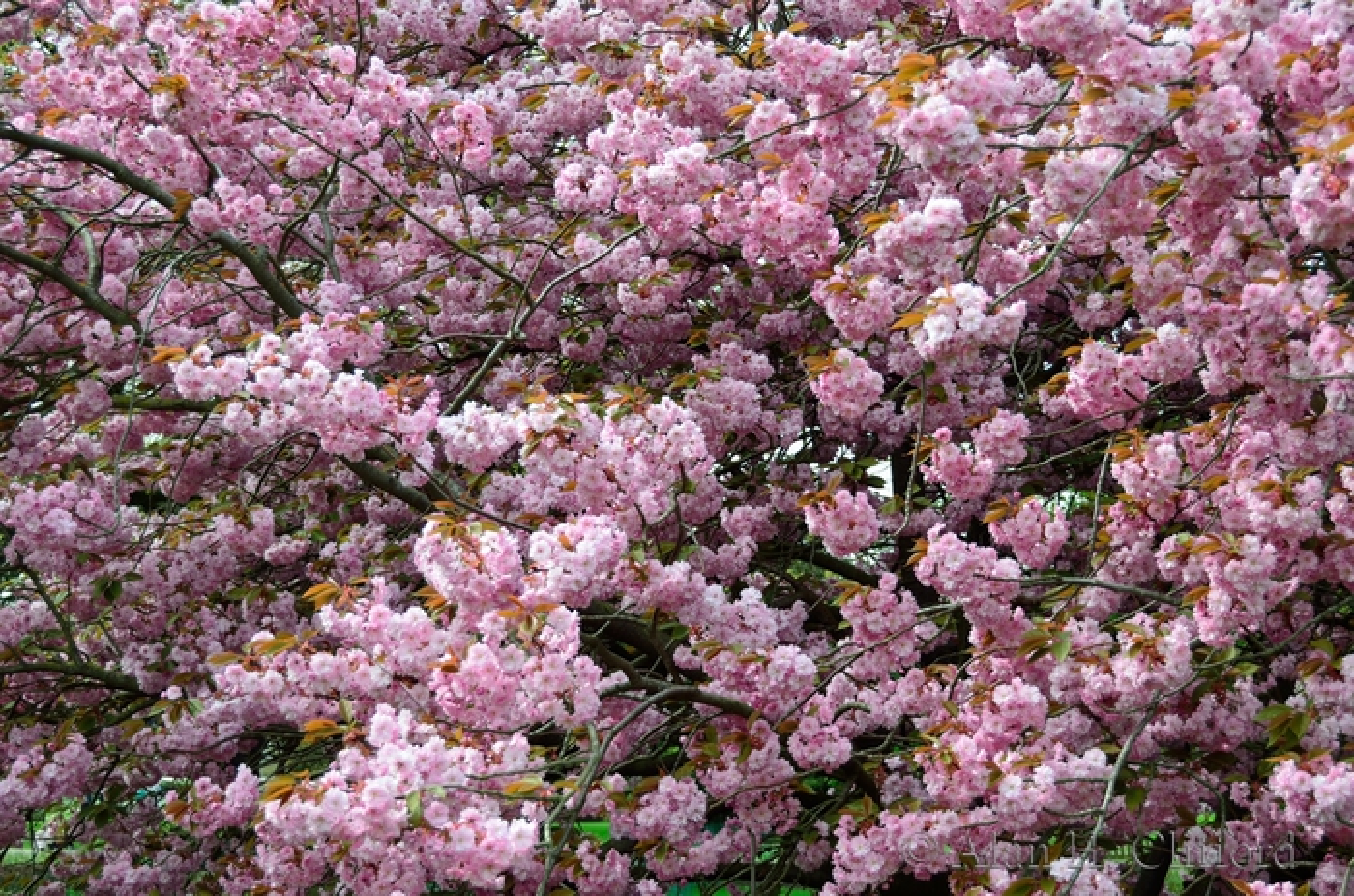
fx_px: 2138
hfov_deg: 35.1
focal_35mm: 57
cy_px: 448
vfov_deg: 23.7
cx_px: 677
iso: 100
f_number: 4.5
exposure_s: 1/320
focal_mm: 38
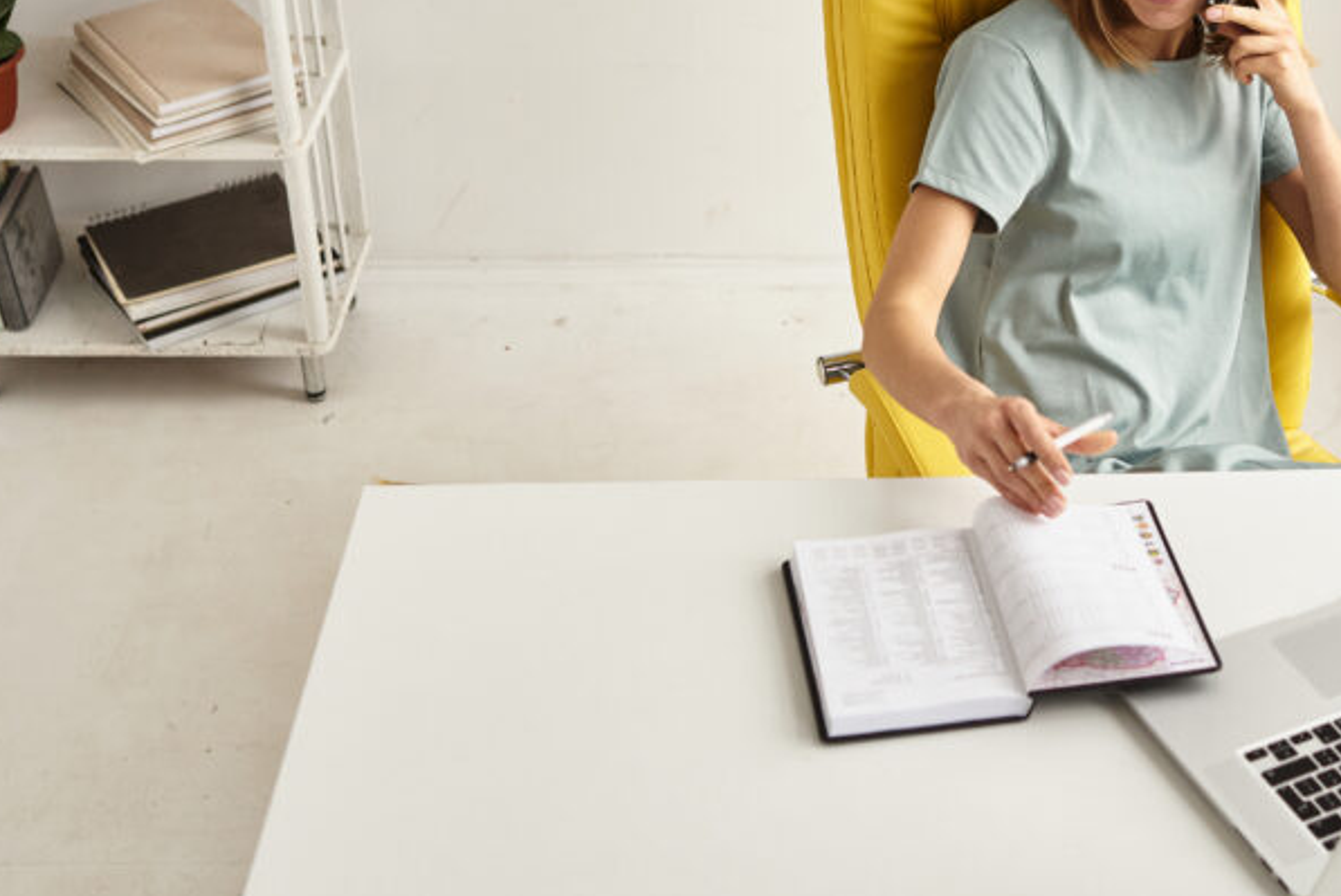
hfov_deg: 33.0
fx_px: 2237
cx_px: 919
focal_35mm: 60
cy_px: 135
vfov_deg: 22.3
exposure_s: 1/400
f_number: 3.5
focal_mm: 35
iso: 640
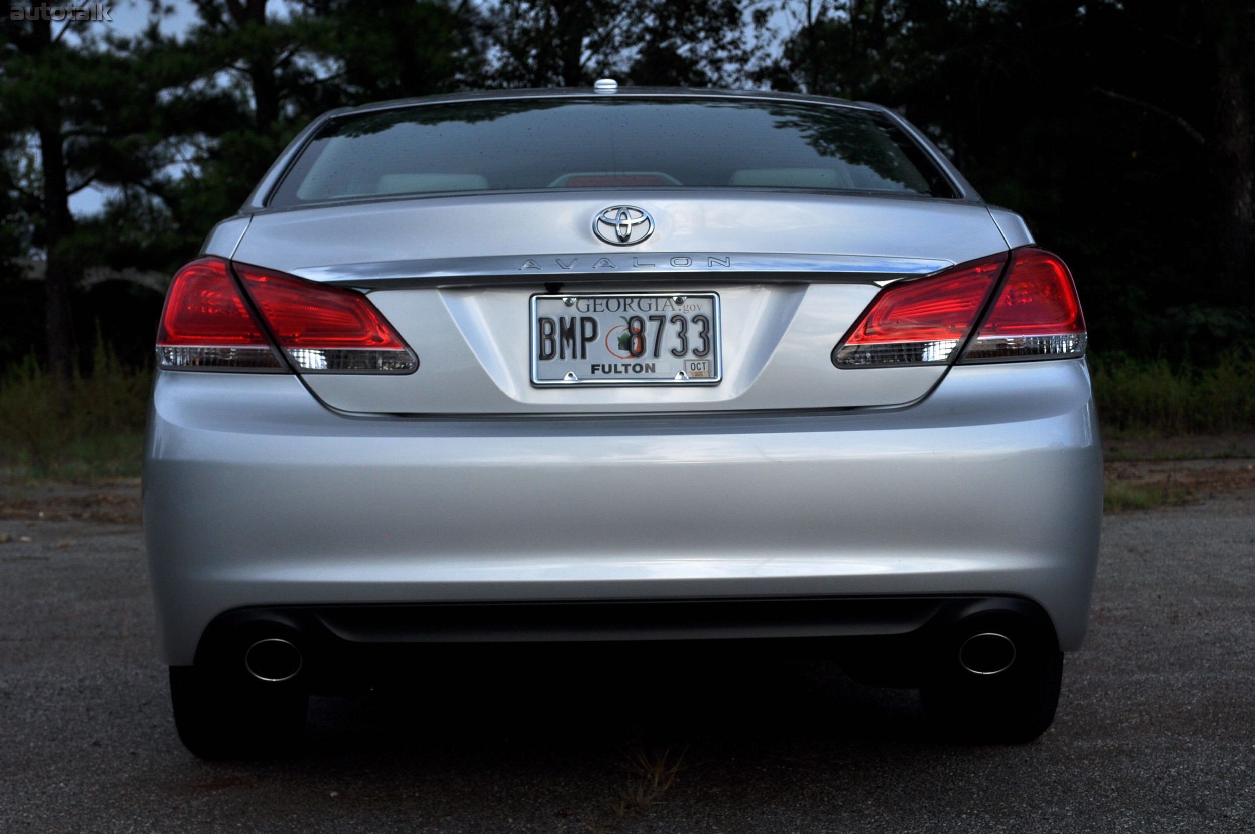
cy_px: 417
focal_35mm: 63
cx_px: 628
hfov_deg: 31.9
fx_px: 2194
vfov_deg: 21.5
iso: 200
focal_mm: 42
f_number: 7.1
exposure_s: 1/200
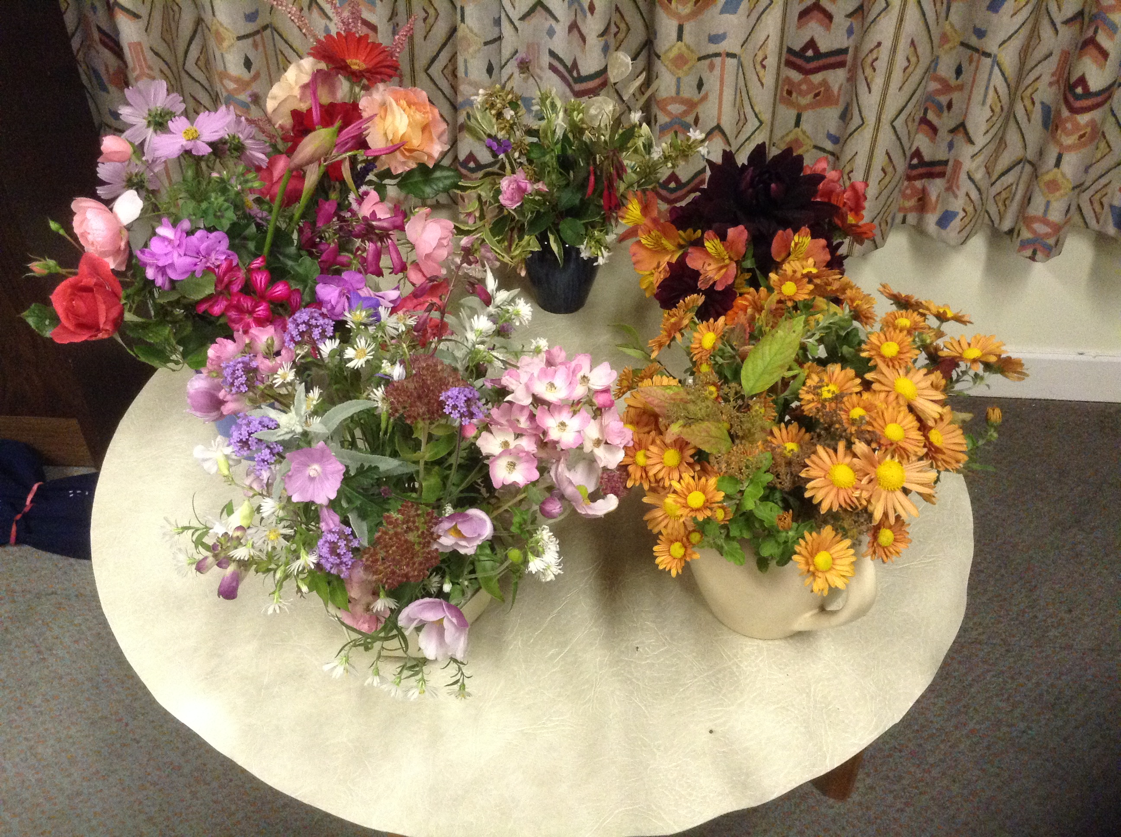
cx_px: 560
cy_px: 418
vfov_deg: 42.8
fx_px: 1067
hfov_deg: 55.4
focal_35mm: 33
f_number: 2.4
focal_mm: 3.3
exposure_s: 1/17
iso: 250
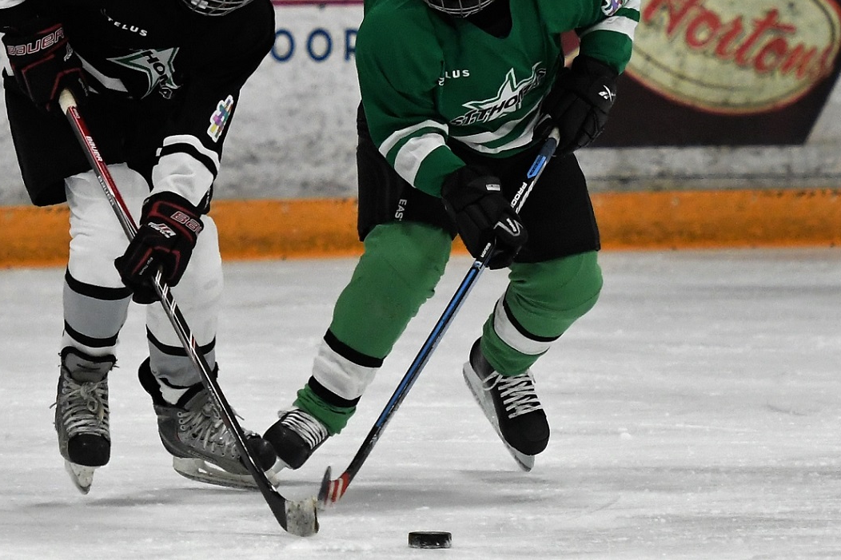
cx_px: 316
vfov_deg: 4.5
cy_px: 210
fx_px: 7162
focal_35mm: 307
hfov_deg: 6.7
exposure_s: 1/1000
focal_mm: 155
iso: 2000
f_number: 2.8
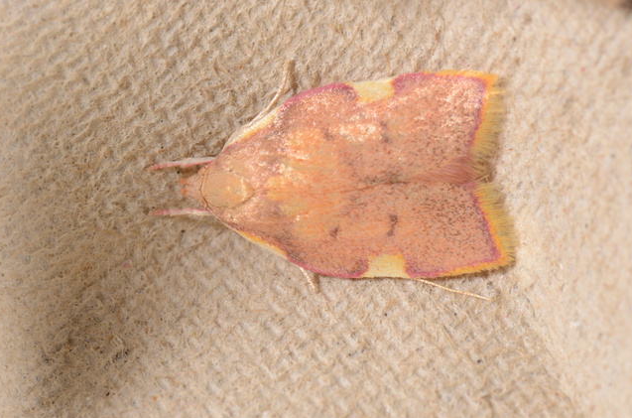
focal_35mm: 159
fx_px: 2777
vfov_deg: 8.6
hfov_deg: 13.0
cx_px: 288
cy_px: 189
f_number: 25
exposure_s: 1/60
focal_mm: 85
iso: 100
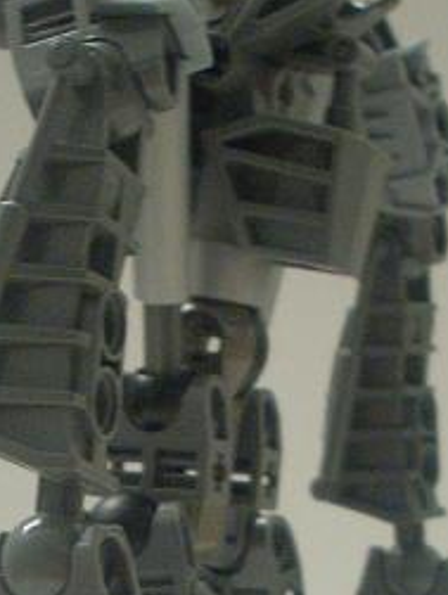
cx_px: 180
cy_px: 659
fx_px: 1945
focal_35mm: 113
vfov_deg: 16.8
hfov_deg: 13.1
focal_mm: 6.2
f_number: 2.8
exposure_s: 1/4
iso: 227
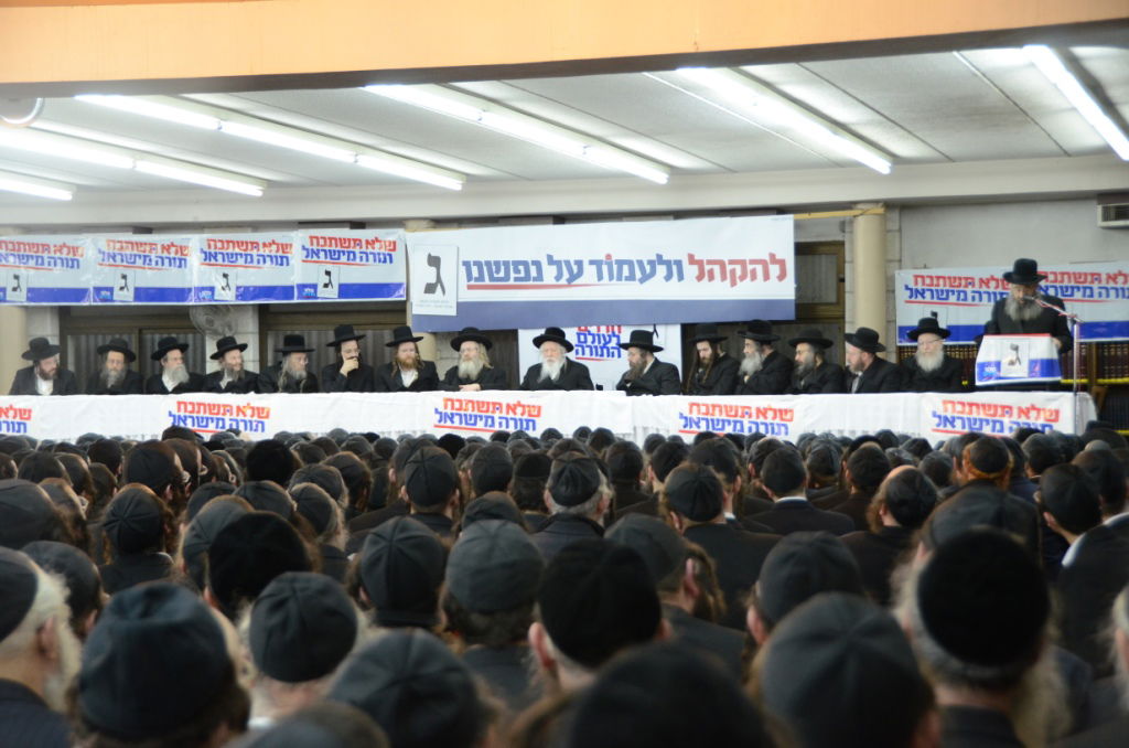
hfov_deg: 27.0
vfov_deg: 18.1
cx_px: 564
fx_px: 2347
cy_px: 374
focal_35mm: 75
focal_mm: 50
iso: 1600
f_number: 4.8
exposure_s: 1/50
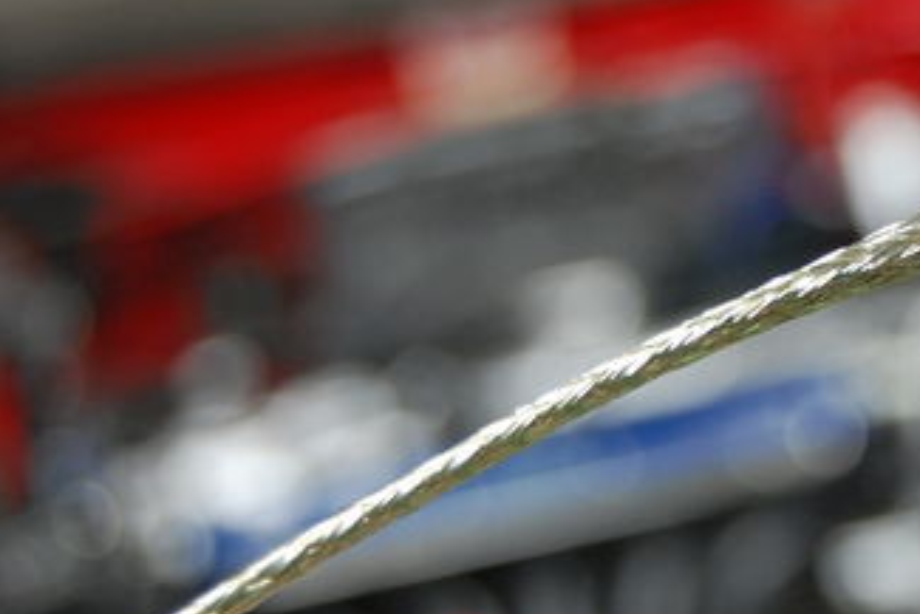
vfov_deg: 11.6
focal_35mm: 118
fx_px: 3017
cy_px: 280
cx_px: 759
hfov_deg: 17.2
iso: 800
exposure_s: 1/20
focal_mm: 40
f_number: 5
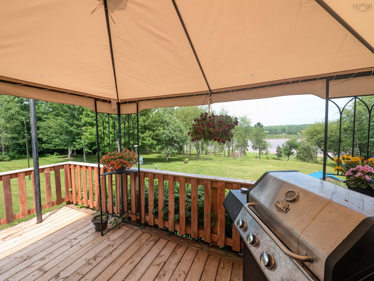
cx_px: 187
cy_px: 140
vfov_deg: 90.1
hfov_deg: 106.1
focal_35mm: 13
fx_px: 141
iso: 51
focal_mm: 1.95
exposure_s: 1/421
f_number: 2.2
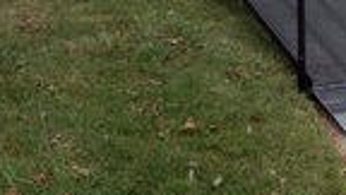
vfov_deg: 9.2
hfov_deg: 16.6
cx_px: 341
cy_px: -144
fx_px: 1165
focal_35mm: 127
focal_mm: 4.28
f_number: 2.4
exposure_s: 1/120
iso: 64
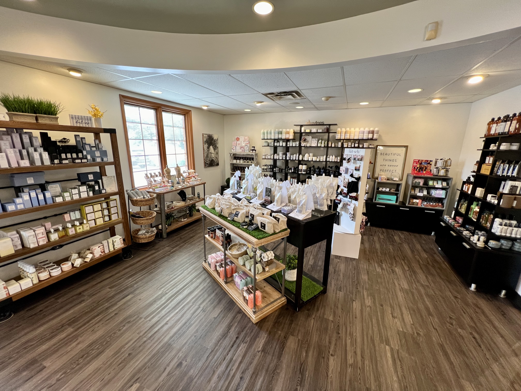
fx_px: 196
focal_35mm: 13
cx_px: 260
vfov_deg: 89.9
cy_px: 196
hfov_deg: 106.2
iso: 125
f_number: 1.8
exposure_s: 1/60
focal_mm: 1.57
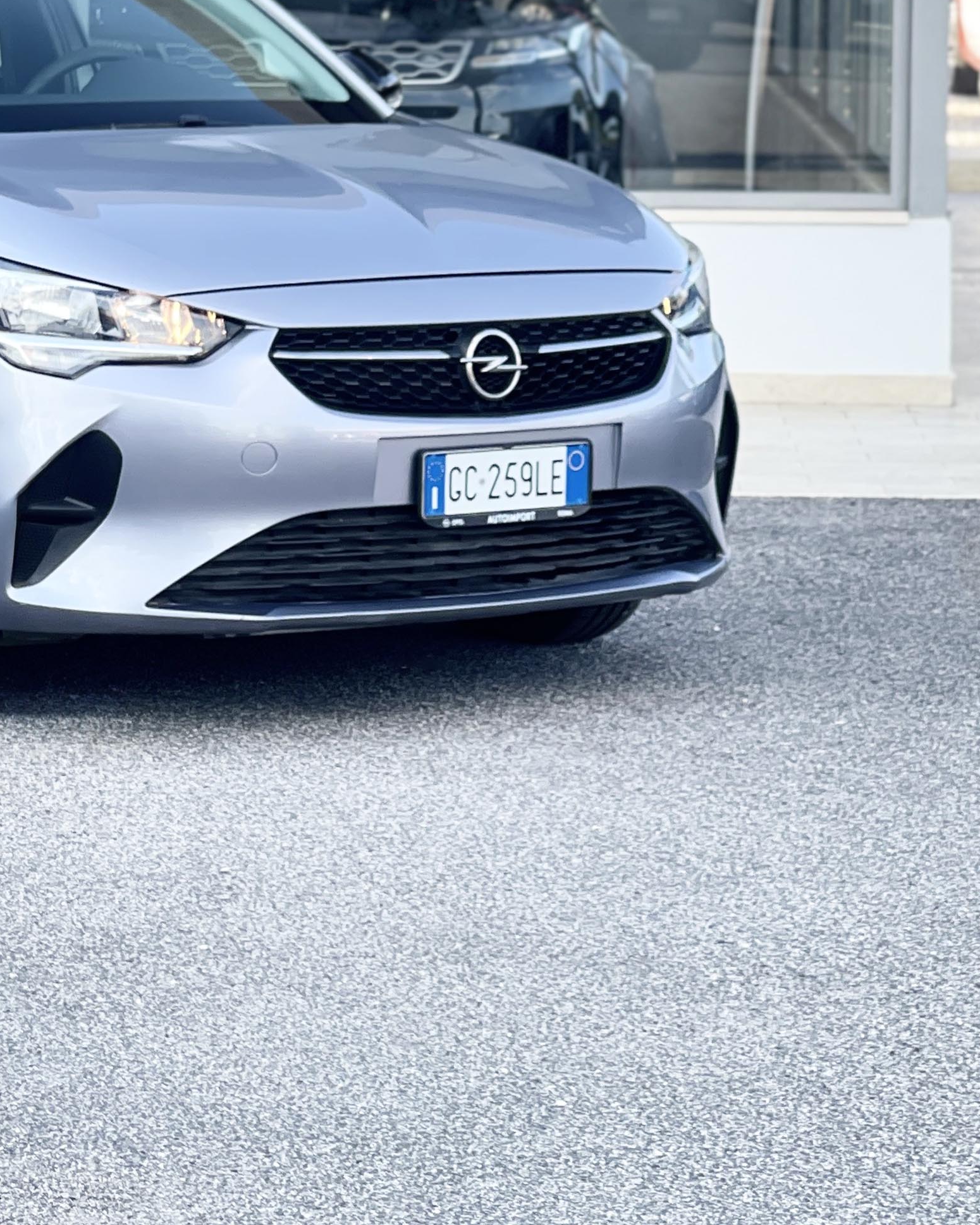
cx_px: -42
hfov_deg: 11.7
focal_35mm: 130
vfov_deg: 14.7
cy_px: 280
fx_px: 4714
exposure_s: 1/123
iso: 20
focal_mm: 7.5
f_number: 2.2
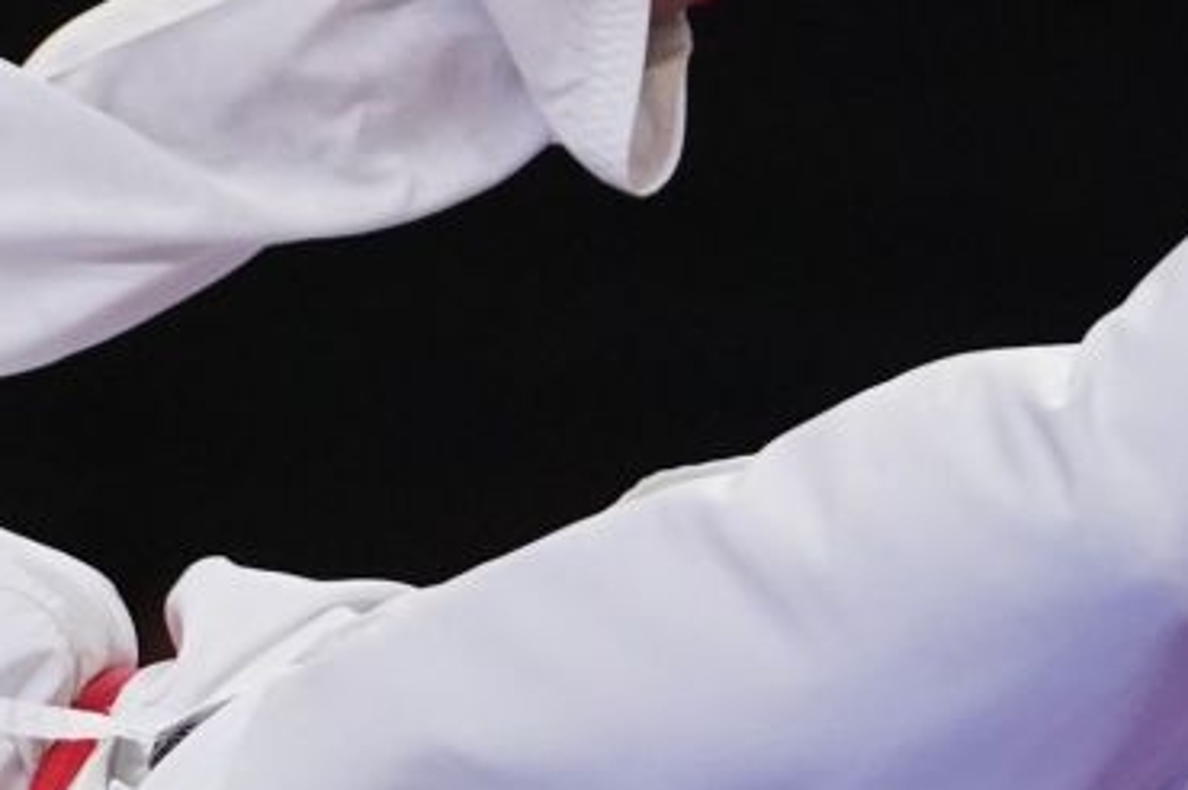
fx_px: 28255
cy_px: 591
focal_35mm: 857
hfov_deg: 2.4
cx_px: 604
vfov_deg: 1.6
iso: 4000
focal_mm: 176
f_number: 2.8
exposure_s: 1/1000
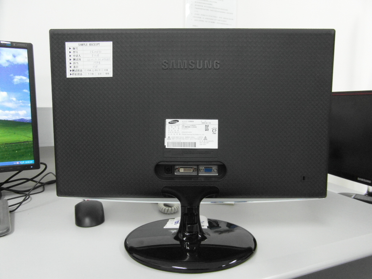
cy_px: 140
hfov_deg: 71.6
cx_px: 186
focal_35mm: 24
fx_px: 258
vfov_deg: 56.8
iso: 400
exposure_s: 1/30
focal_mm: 4
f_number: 3.2
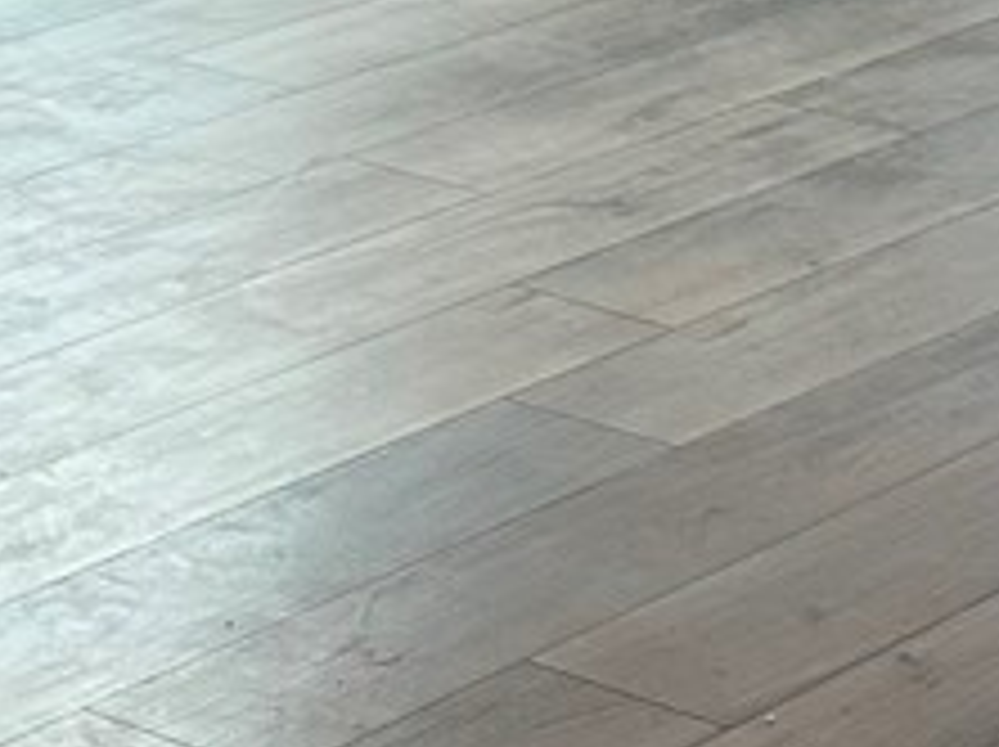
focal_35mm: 173
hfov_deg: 11.4
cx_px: 351
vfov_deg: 8.1
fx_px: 4987
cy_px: -855
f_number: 1.78
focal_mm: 6.86
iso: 125
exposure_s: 1/120
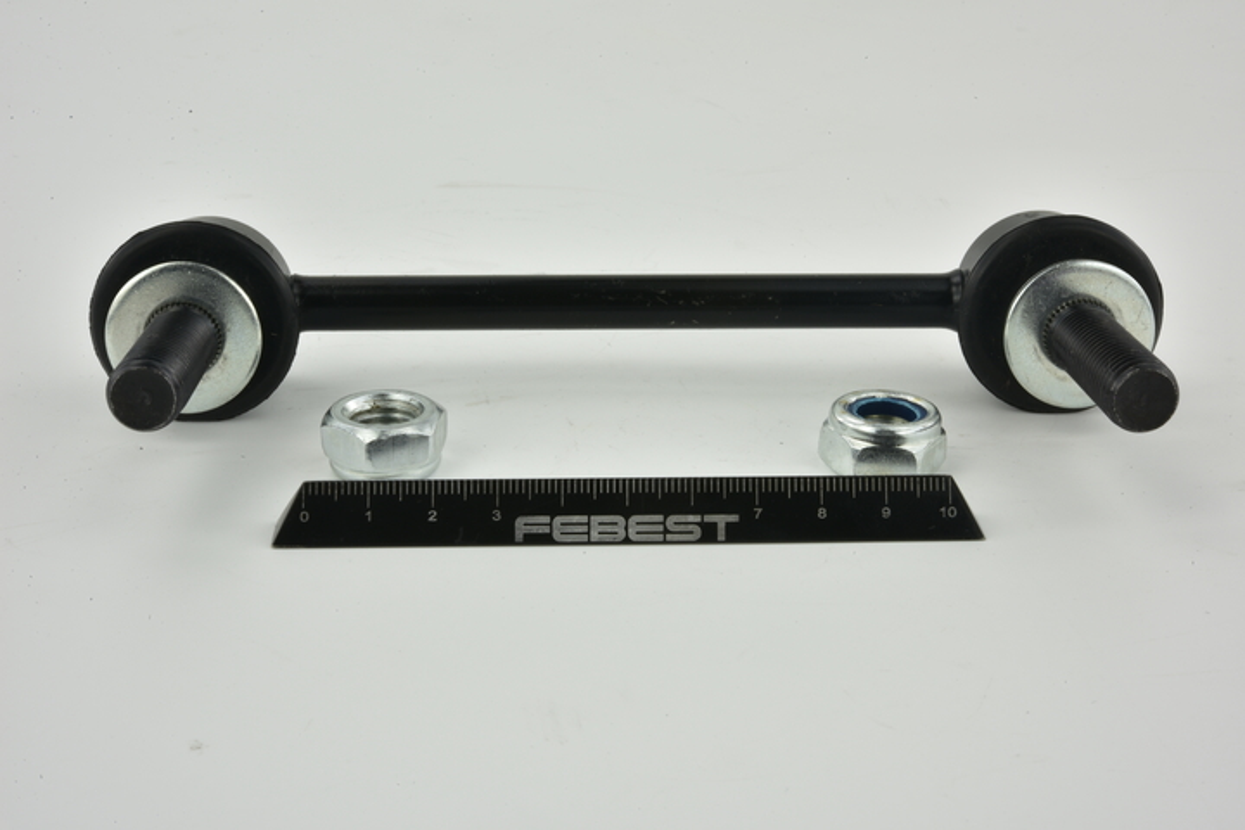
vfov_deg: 22.6
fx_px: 2075
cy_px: 415
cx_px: 622
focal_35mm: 60
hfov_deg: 33.4
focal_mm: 60
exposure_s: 1/2.5
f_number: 36
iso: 64
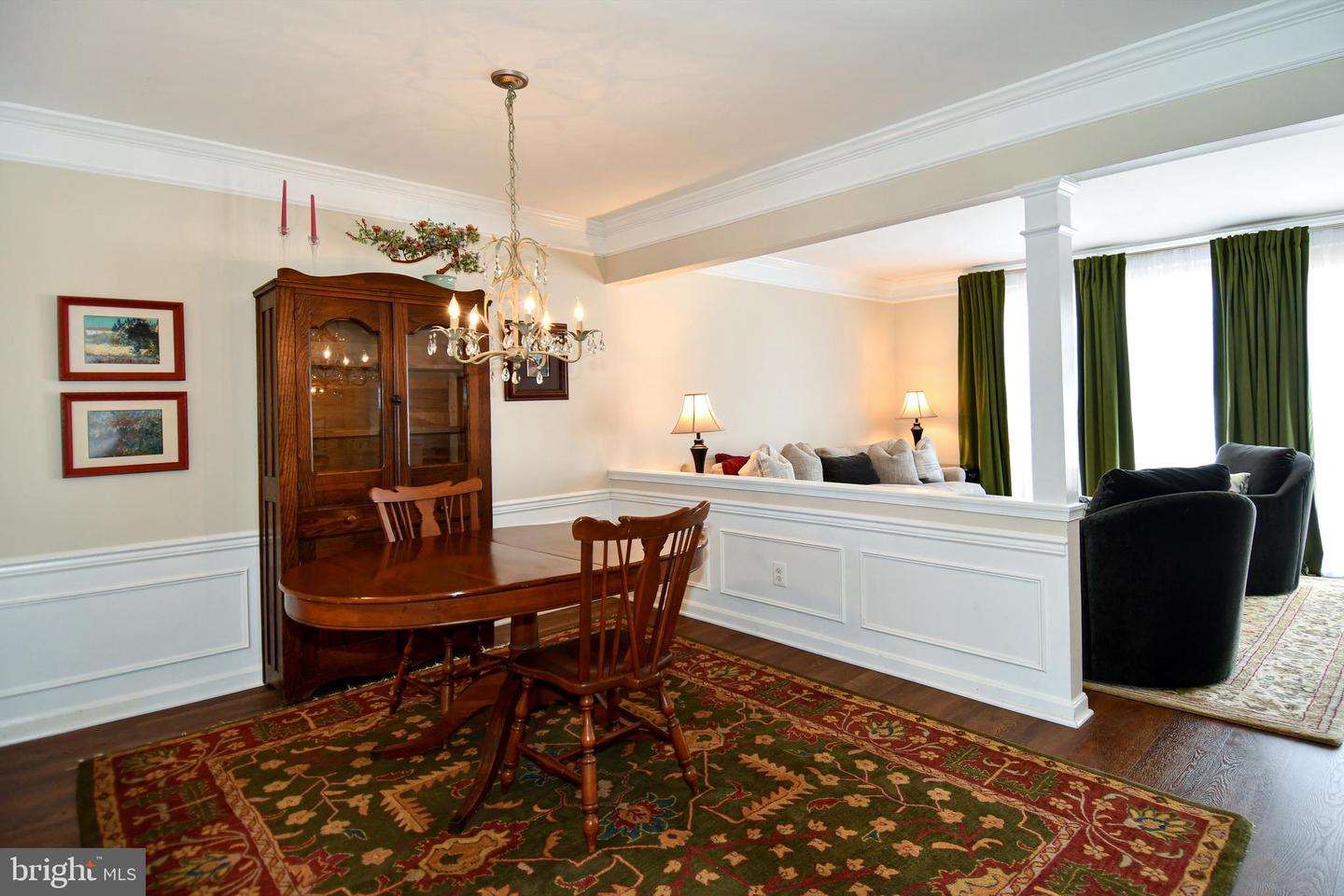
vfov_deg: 67.4
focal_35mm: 18
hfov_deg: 90.0
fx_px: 672
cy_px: 448
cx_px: 672
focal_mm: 12
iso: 280
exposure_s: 1/60
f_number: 4
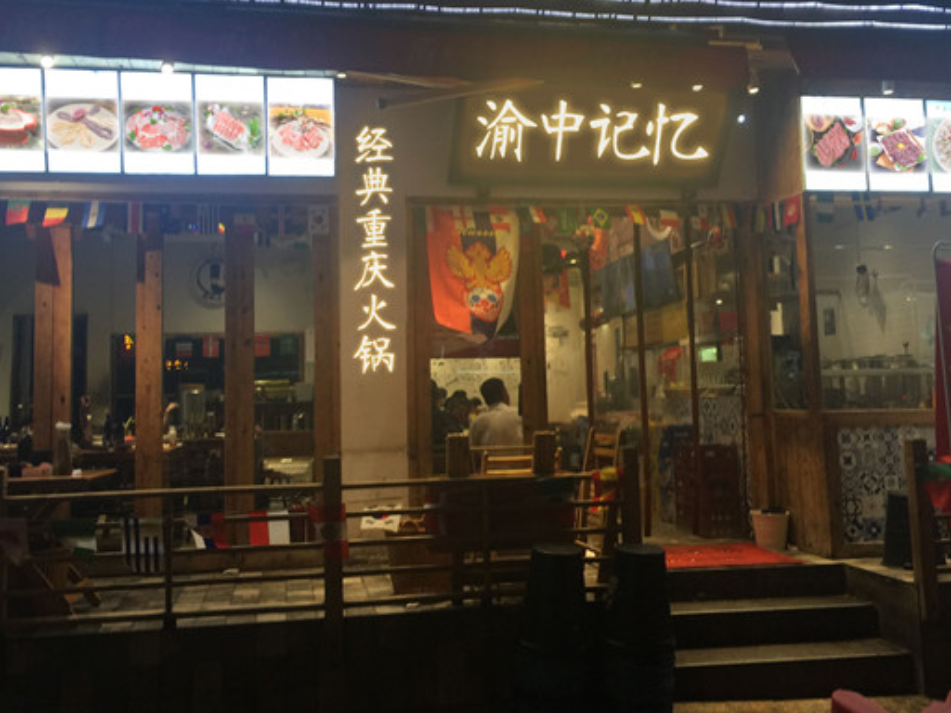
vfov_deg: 41.7
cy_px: 314
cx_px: 448
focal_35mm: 34
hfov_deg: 53.9
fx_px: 934
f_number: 2.2
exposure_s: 1/33
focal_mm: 4.15
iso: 40
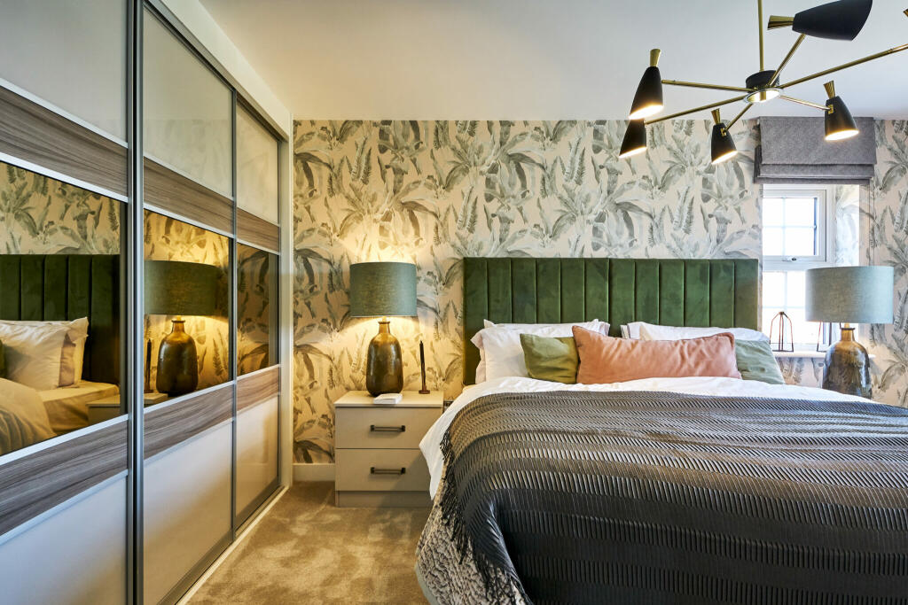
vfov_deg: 63.2
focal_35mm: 20
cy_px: 302
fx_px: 492
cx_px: 454
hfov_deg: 85.4
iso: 320
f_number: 8
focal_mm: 13
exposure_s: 1/10
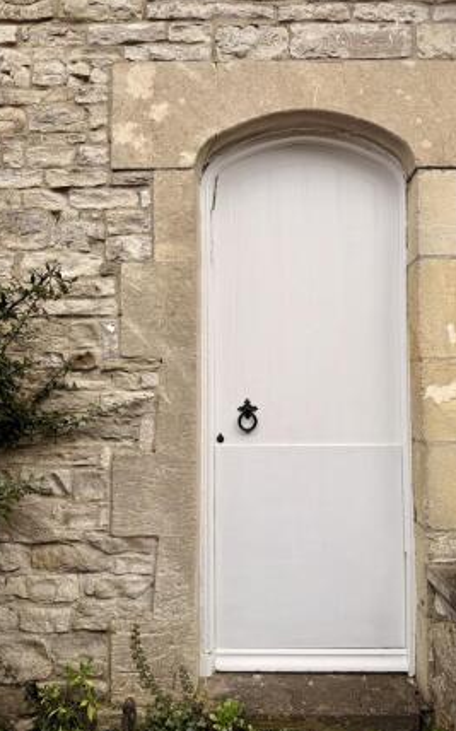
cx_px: 272
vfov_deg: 70.4
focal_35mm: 26
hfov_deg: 47.3
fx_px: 518
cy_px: 365
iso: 80
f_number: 1.78
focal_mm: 6.76
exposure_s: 1/2525
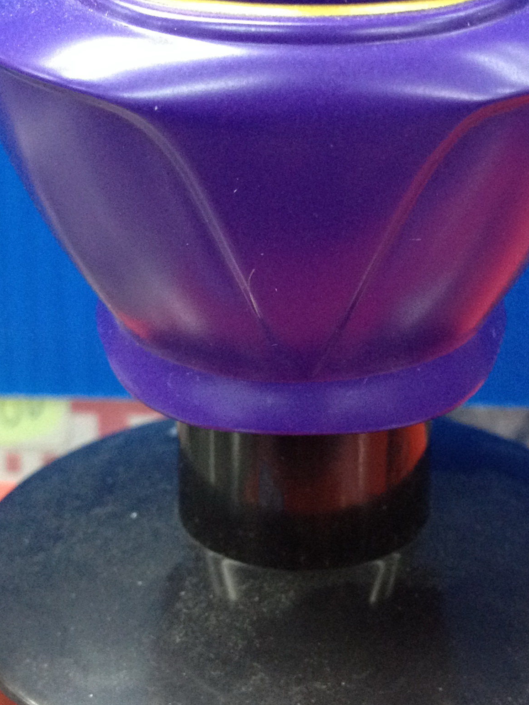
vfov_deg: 26.2
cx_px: 331
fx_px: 1508
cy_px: 251
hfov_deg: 19.9
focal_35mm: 74
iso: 250
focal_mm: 4.28
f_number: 2.4
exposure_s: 1/20
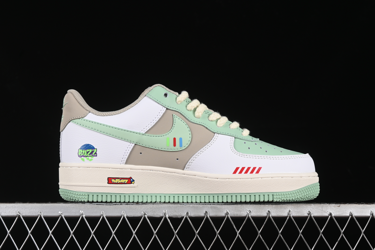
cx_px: 188
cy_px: 125
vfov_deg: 18.2
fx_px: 781
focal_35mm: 75
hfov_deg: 27.0
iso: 160
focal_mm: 50
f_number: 8
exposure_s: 1/80
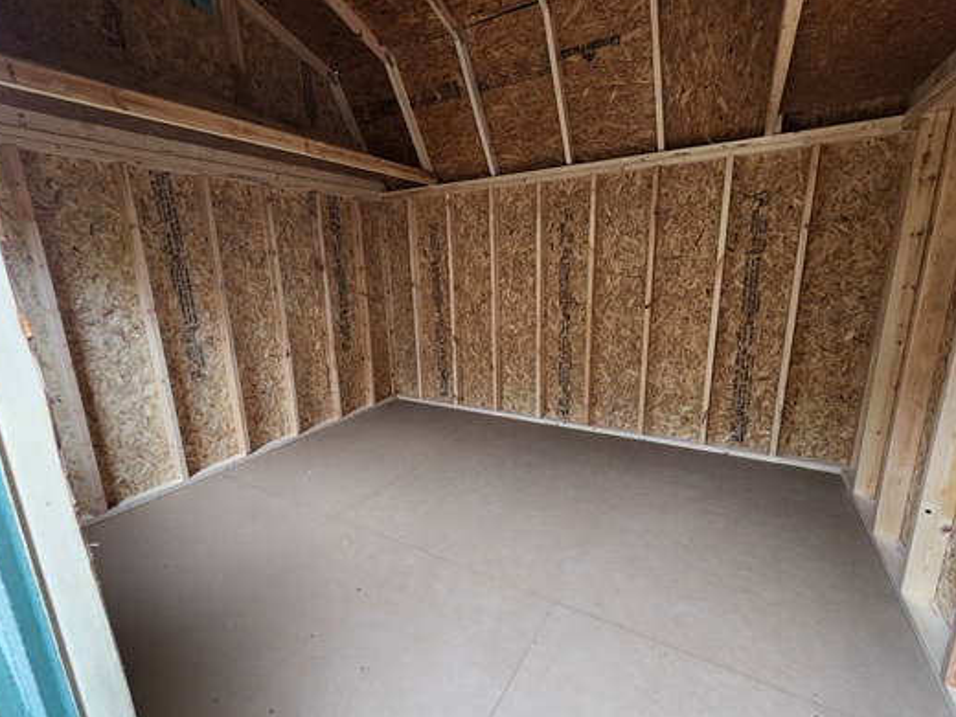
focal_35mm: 14
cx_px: 487
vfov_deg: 85.6
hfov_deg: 102.1
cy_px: 371
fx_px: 387
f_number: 2.2
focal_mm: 2.2
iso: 400
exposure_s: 1/60
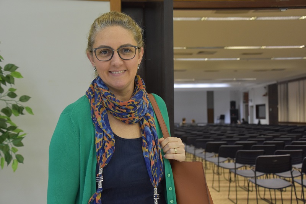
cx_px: 153
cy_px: 102
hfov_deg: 37.9
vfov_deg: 25.7
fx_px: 446
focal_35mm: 52
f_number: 4.5
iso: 1600
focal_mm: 35
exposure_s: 1/80
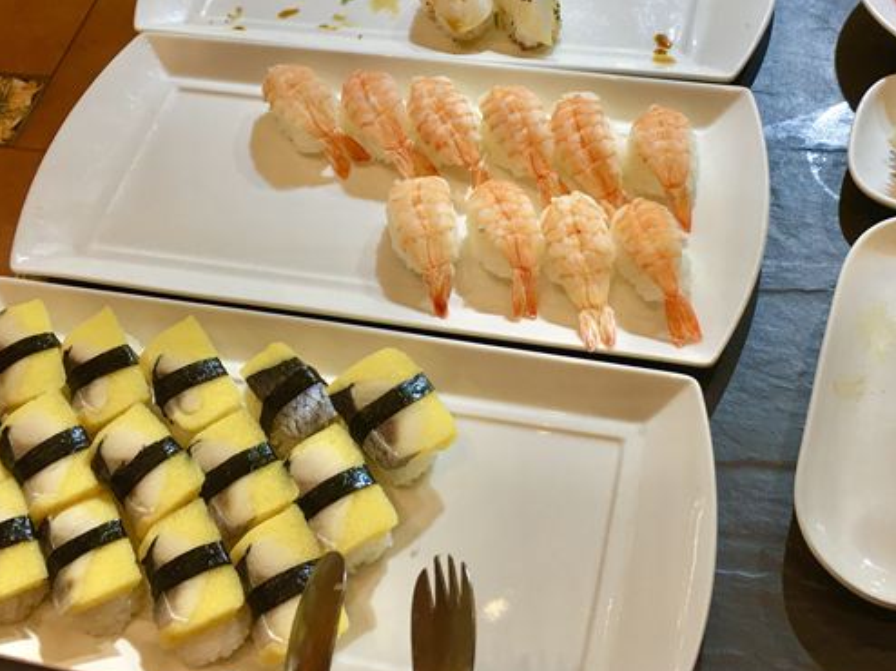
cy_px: 192
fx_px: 1216
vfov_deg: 30.5
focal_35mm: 47
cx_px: 508
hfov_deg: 40.4
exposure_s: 1/15
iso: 25
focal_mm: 4.15
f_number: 2.2
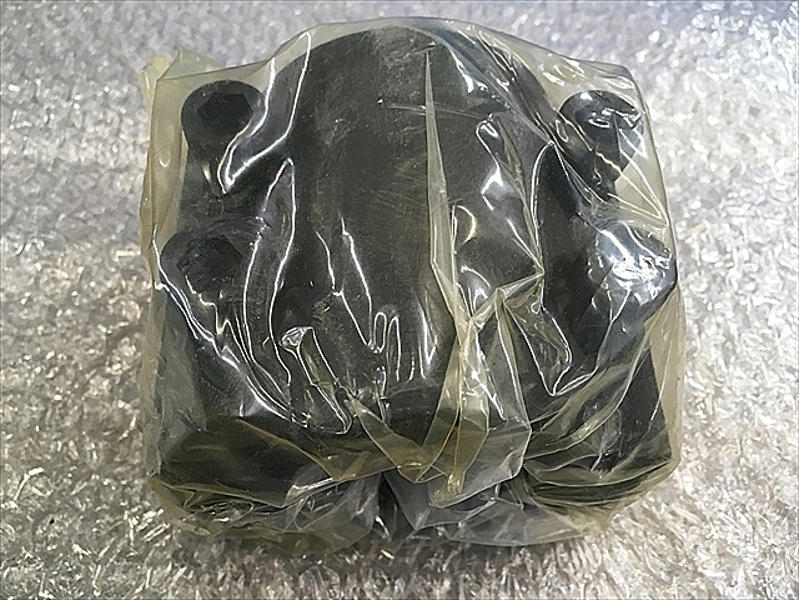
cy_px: 300
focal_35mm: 29
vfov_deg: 48.2
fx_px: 669
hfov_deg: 61.7
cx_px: 400
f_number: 2.2
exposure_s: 1/30
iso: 50
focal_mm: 4.15
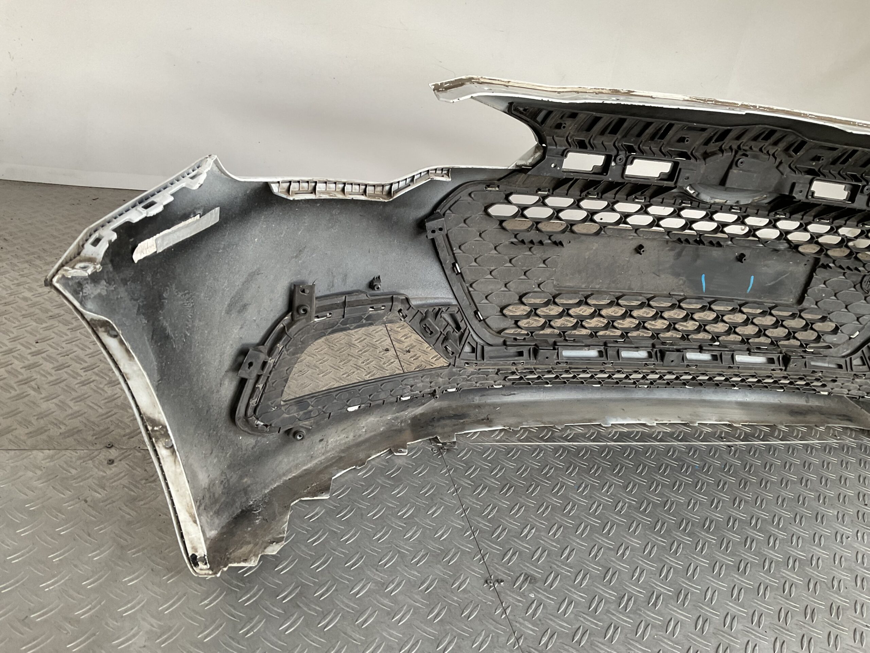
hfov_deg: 61.7
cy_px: 326
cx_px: 435
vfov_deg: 48.2
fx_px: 729
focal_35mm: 29
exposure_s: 1/50
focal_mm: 3
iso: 64
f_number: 1.8
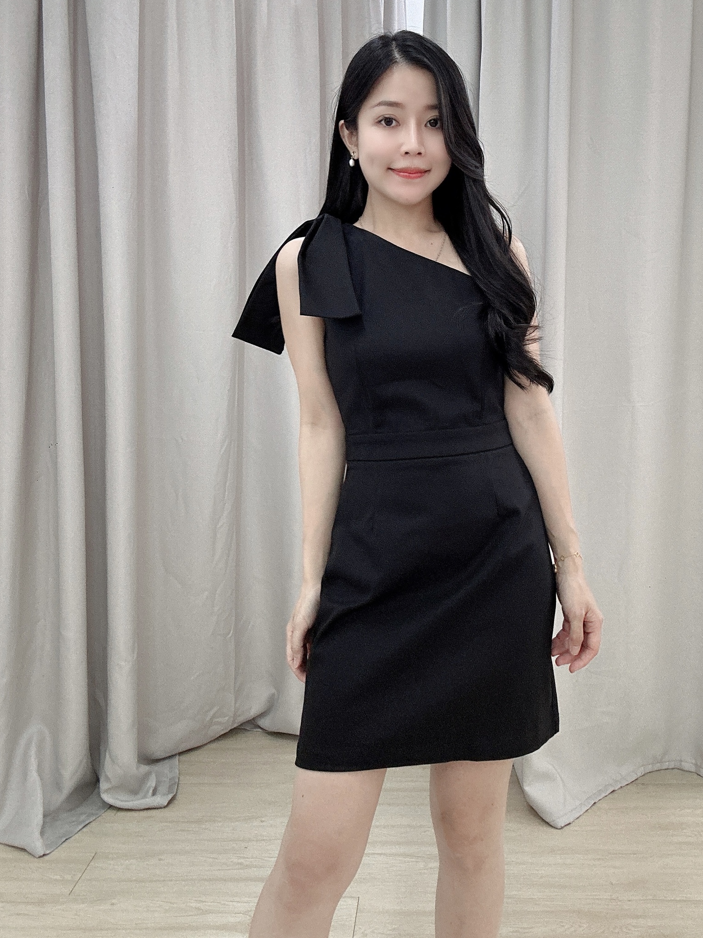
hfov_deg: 51.2
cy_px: 435
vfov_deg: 65.2
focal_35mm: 27
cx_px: 406
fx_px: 731
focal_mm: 2.69
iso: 80
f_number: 1.9
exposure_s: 1/50
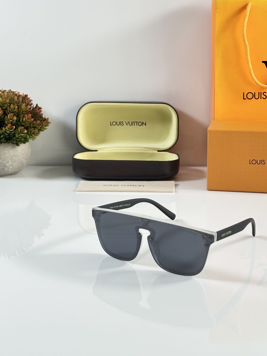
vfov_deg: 30.1
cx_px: 161
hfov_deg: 22.9
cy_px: 123
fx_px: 658
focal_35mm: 64
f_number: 1.78
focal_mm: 6.86
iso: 64
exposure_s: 1/100
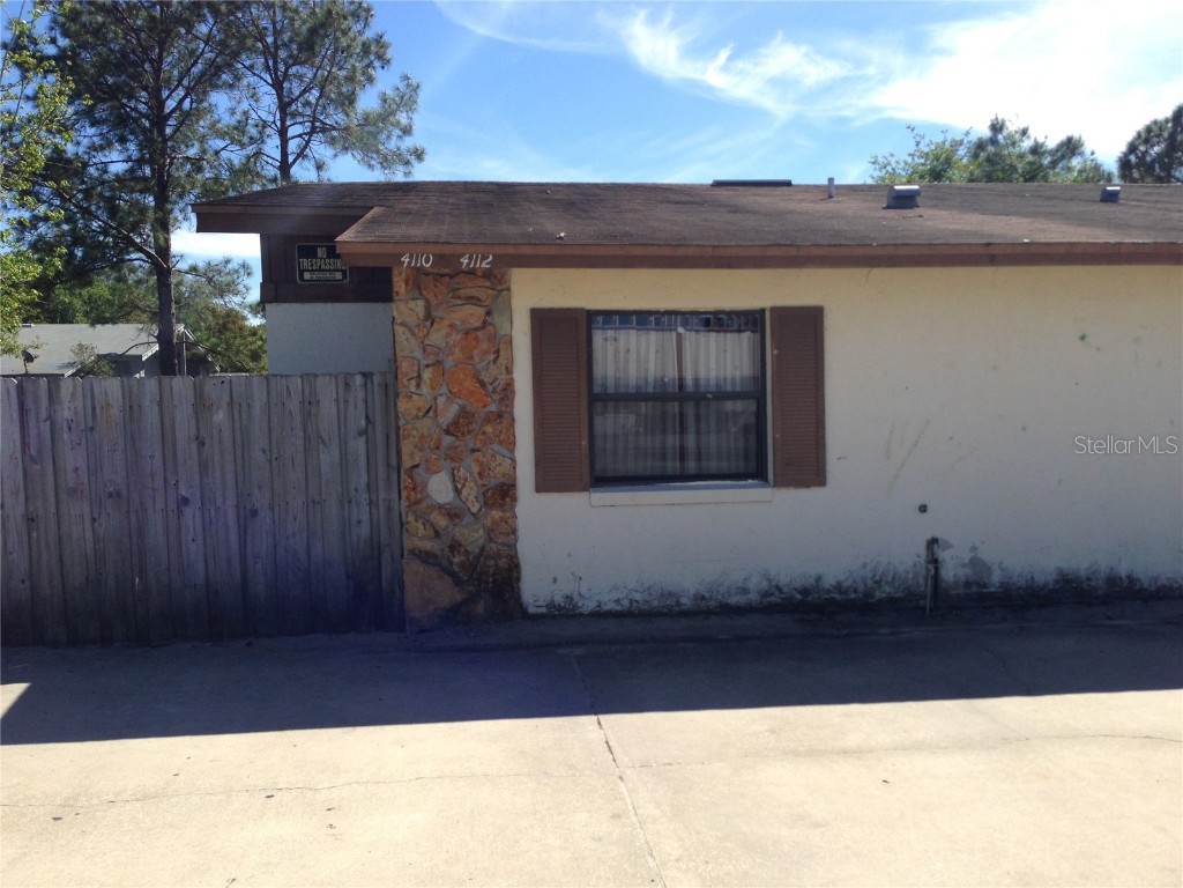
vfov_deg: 42.9
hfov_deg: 55.4
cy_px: 444
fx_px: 1128
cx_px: 592
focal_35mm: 33
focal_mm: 4.13
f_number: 2.4
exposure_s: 1/1595
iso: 50
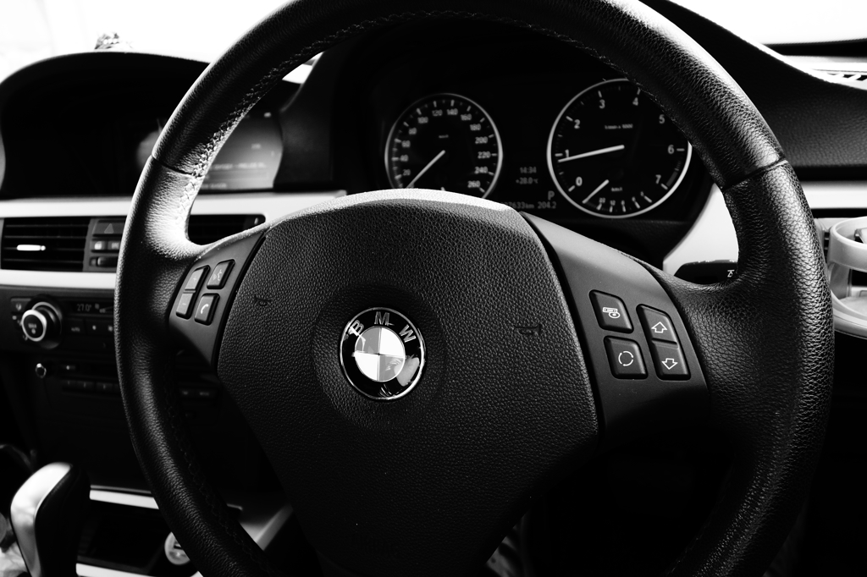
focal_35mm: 28
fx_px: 674
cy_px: 288
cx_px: 434
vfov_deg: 46.4
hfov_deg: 65.5
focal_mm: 10.4
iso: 125
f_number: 3.2
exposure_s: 1/80
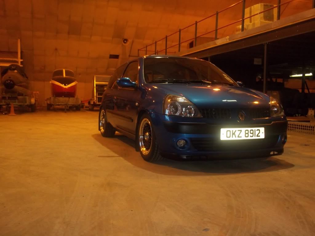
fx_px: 328
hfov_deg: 51.4
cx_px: 158
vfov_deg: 39.7
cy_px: 118
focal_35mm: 36
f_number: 3.1
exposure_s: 1/30
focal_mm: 6.5
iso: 320
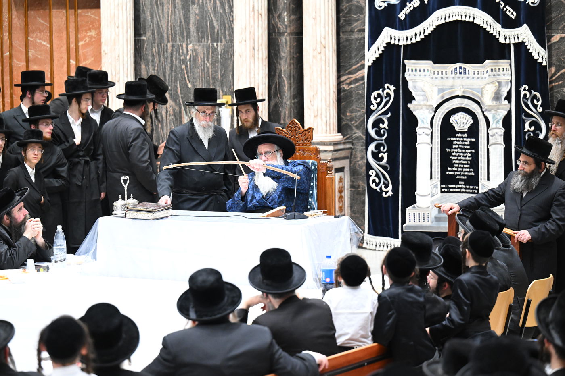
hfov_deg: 17.1
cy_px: 188
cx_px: 282
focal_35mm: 120
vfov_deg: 11.4
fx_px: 1883
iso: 5000
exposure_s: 1/400
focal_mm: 120
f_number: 3.2
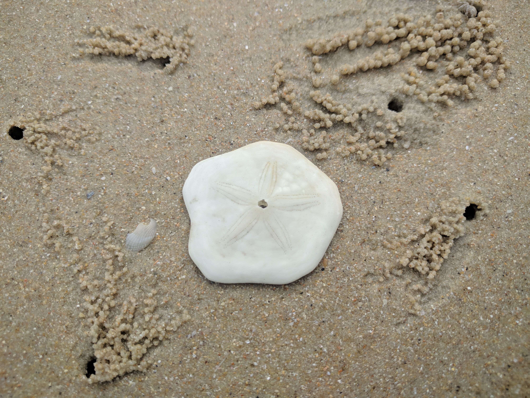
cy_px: 199
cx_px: 265
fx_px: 398
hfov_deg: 67.3
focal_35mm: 26
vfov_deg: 53.1
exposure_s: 1/1439
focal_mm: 4.67
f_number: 2
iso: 64
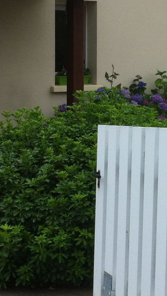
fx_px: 842
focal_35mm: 107
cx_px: 244
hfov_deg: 10.9
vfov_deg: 20.0
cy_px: 121
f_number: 2.8
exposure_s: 1/754
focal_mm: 3.85
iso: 80
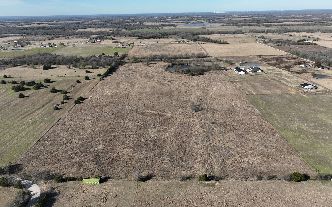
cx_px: 163
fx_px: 235
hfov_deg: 70.4
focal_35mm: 26
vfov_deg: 47.6
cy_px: 99
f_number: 2.8
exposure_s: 1/1600
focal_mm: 12.29
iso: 110
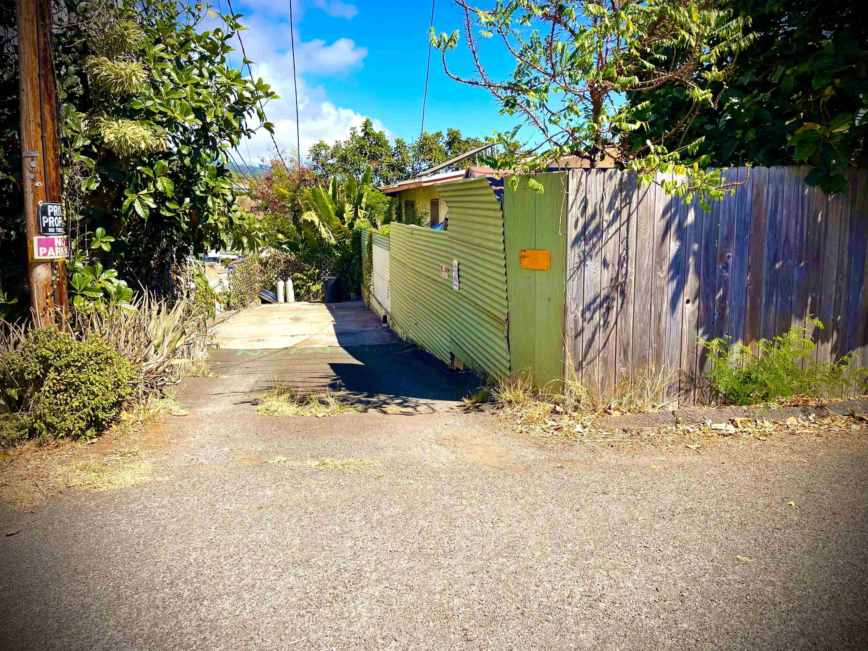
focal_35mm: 25
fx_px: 627
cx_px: 434
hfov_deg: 69.4
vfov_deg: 54.9
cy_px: 326
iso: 32
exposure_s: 1/2165
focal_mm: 5.1
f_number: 1.6
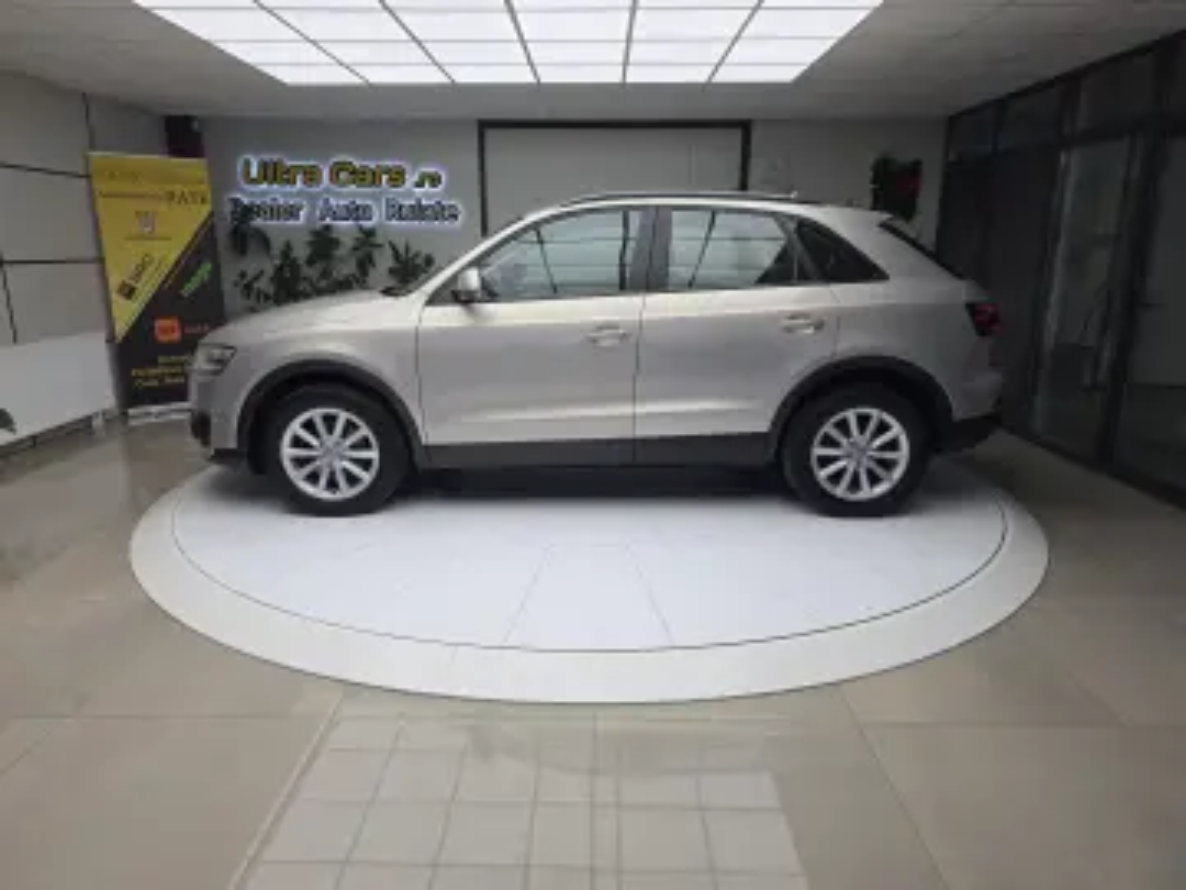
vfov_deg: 58.9
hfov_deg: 73.9
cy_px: 445
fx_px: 788
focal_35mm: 23
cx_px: 593
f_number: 1.7
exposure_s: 1/117
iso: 12
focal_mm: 6.25
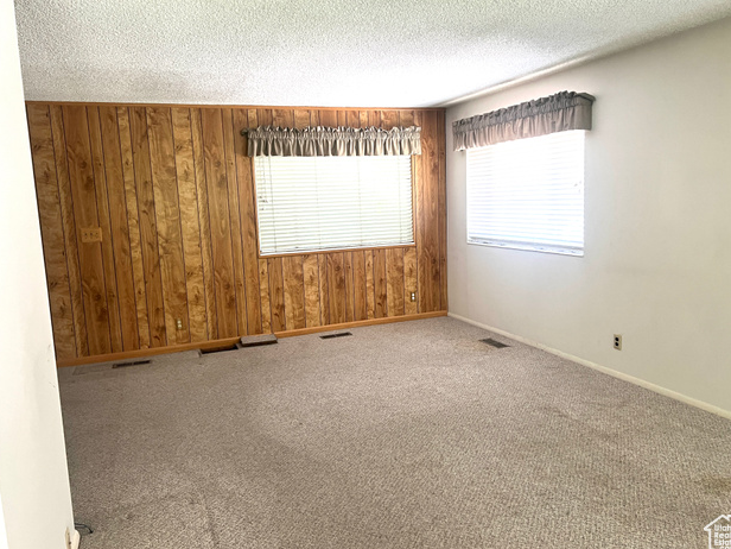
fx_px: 570
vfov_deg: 51.4
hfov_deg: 65.3
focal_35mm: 27
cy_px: 276
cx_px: 371
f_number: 1.5
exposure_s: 1/60
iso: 125
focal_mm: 5.7
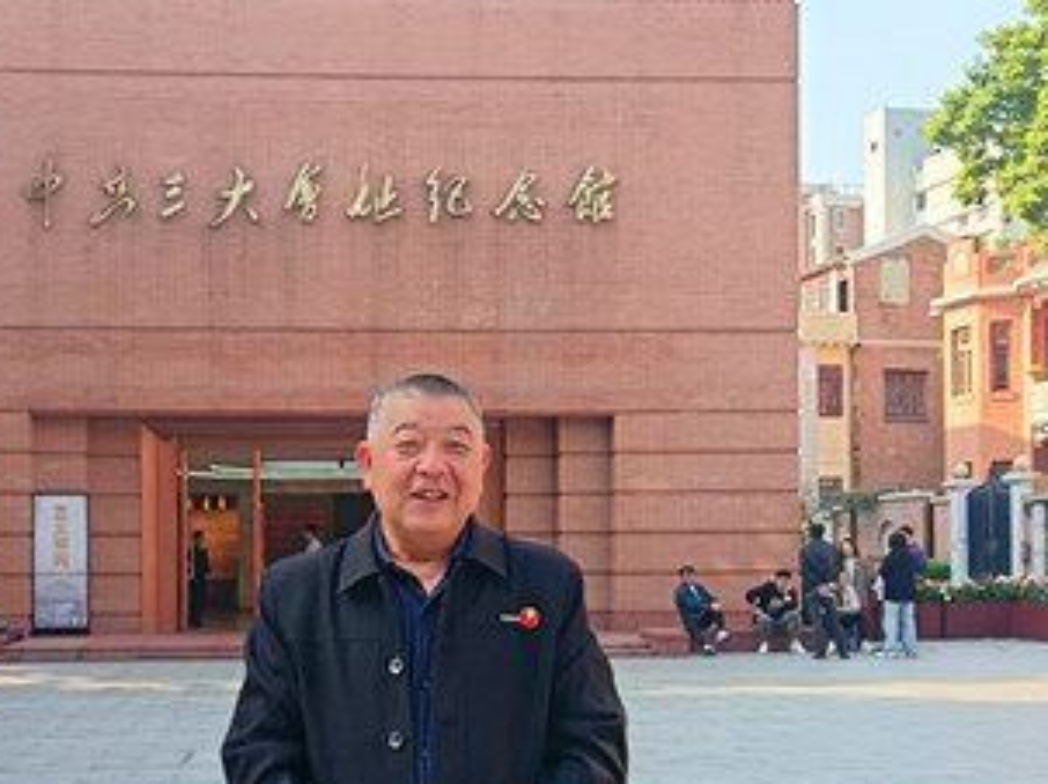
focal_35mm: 53
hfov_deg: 35.9
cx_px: 371
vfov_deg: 27.3
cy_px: 539
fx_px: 1603
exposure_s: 1/144
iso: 100
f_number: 1.75
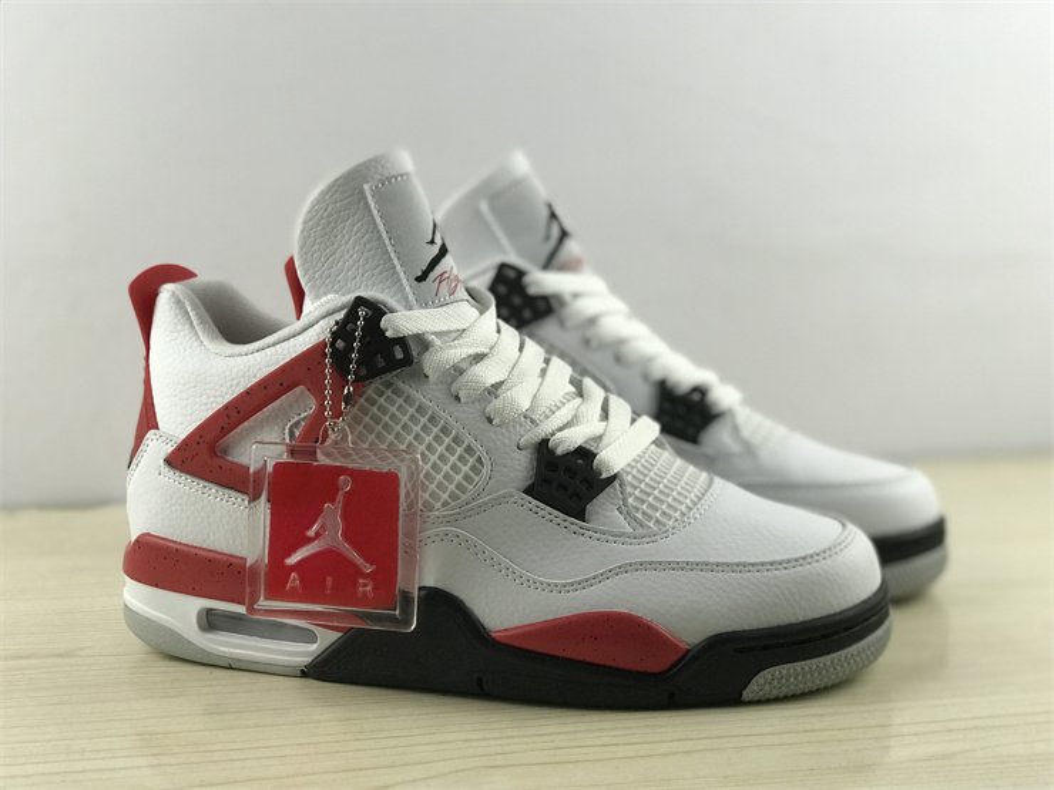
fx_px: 1736
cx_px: 527
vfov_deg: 25.7
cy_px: 395
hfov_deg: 33.8
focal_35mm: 57
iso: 50
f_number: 2.8
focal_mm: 6.6
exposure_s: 1/50
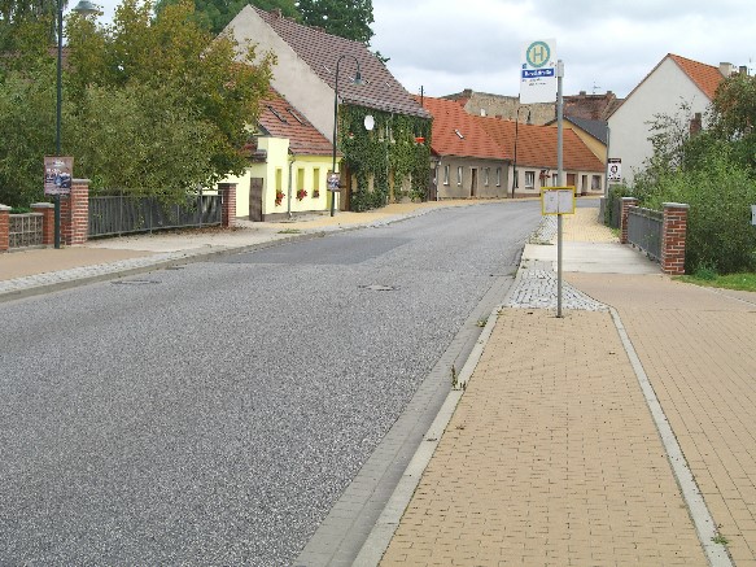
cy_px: 284
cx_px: 378
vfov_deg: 25.7
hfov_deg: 33.8
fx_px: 1245
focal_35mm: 57
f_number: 5
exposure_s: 1/160
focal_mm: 11.8
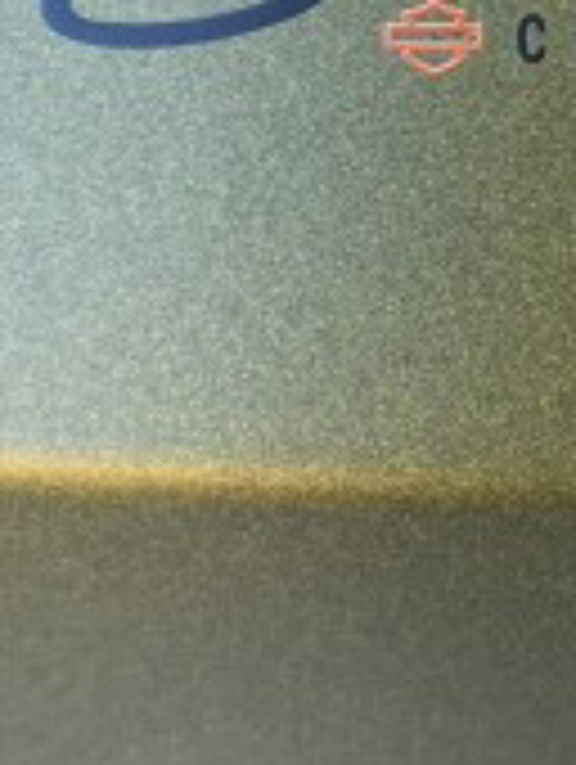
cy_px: 180
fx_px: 2700
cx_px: 806
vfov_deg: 16.0
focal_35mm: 122
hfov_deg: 11.8
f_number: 1.6
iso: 64
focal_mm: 5.1
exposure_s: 1/121
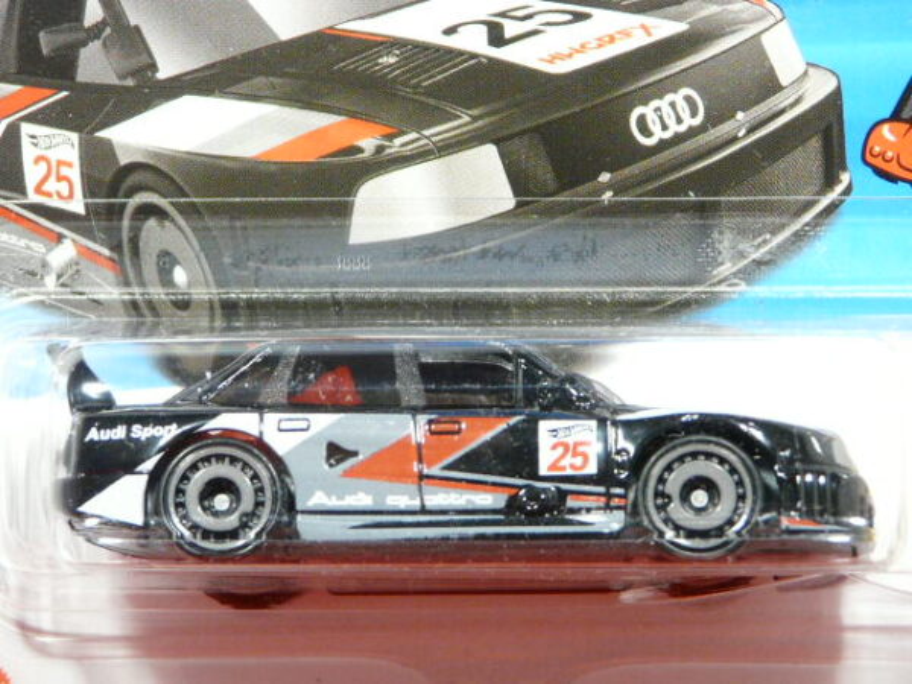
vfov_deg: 8.9
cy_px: 342
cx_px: 456
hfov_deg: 11.9
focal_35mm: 166
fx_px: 4373
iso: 200
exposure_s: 1/20
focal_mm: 17
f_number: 3.6
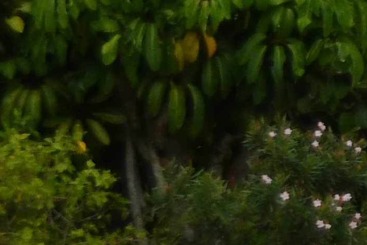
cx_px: 1215
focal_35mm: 547
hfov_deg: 3.6
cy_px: -493
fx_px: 5576
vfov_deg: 2.5
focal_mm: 46
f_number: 5
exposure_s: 1/1250
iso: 400
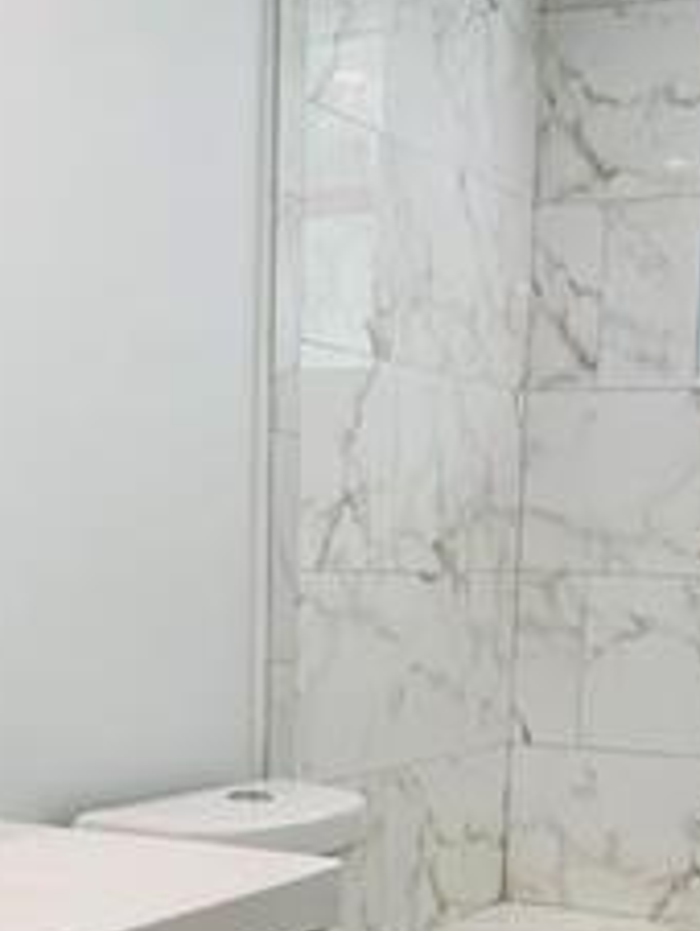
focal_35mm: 69
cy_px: 939
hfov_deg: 21.3
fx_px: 1857
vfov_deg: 26.6
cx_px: 371
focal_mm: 4.25
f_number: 1.8
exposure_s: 1/120
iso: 32
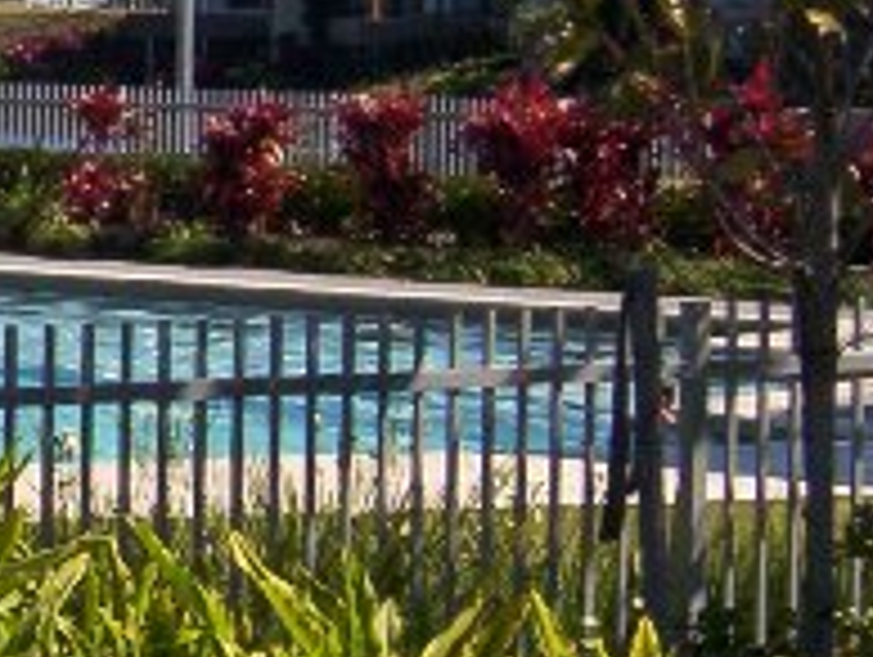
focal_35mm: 210
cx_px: -522
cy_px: 279
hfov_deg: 9.1
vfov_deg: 7.1
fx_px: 5303
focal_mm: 9.98
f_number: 6.7
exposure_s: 1/410
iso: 100
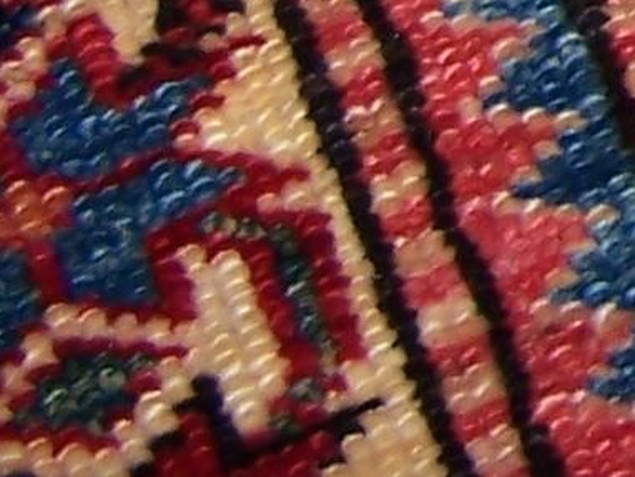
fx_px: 4699
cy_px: -853
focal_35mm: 256
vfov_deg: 5.5
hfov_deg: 6.9
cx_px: 1970
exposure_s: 1/60
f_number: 2.8
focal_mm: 6.3
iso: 80
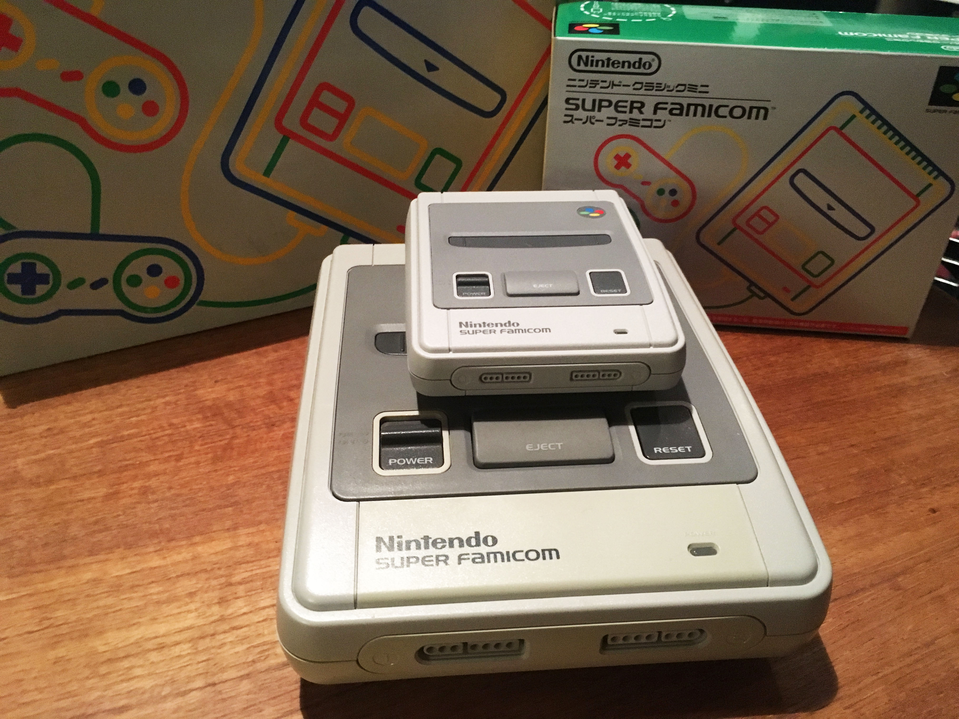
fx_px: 803
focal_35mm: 29
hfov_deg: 61.7
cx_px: 480
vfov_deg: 48.2
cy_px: 360
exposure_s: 1/17
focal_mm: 4.15
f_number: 2.2
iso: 320
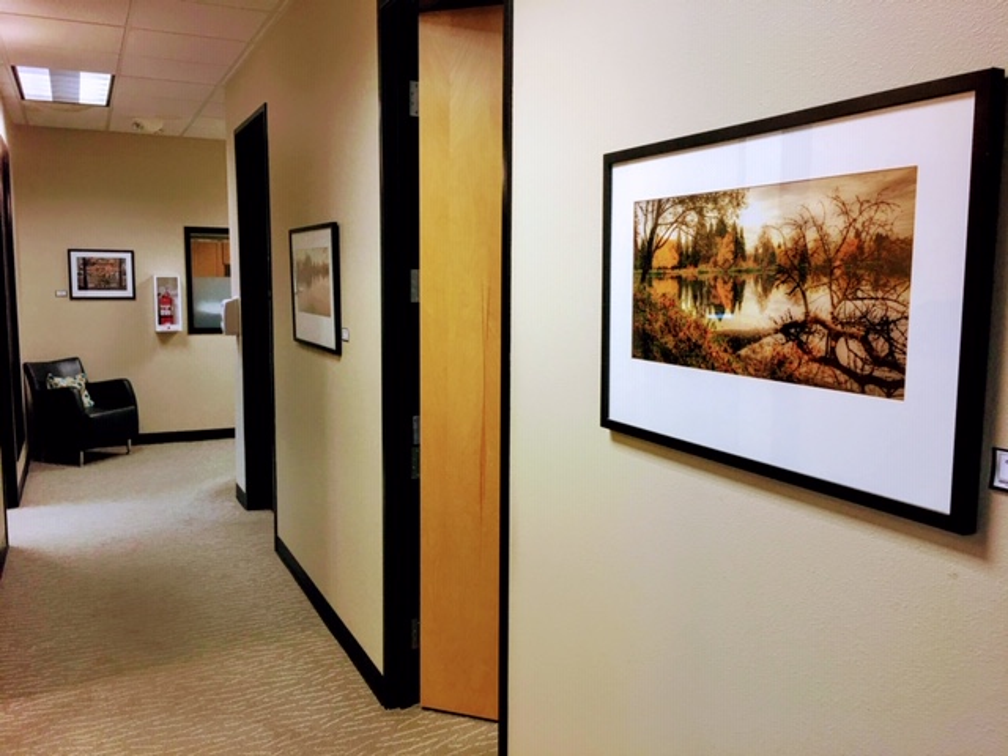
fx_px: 844
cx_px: 504
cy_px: 378
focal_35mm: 29
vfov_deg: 48.2
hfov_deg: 61.7
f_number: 2.2
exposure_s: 1/15
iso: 32
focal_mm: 4.15
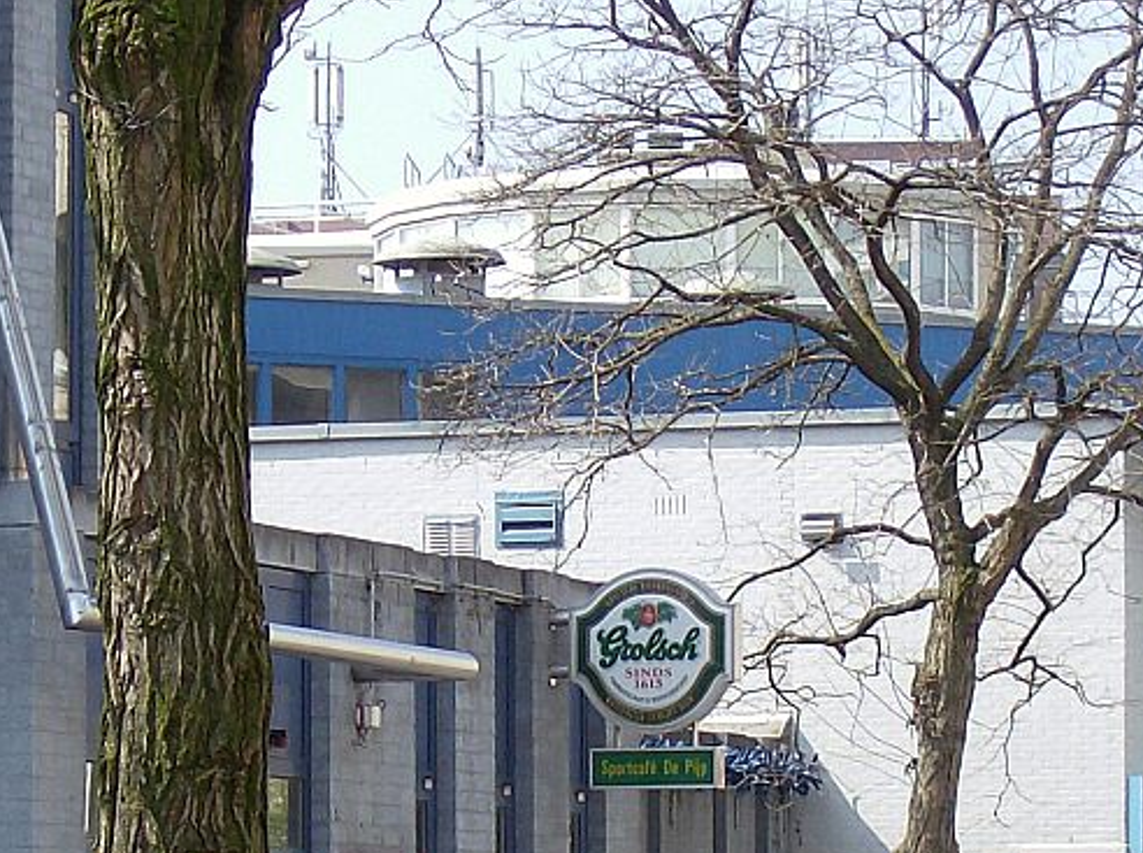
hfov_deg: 9.5
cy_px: 731
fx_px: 6855
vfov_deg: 7.1
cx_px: 362
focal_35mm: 208
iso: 100
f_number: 4.6
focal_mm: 16.6
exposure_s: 1/401
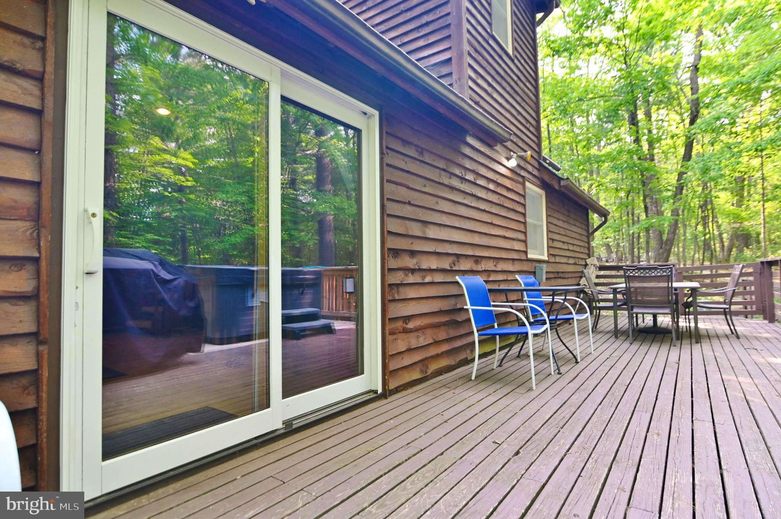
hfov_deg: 87.0
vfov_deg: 64.5
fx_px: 412
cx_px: 390
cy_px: 260
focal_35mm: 19
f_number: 3.5
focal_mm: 19
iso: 400
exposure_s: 1/250
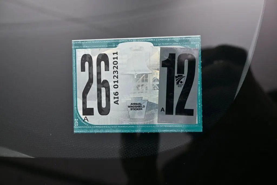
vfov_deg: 35.5
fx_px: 289
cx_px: 138
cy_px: 92
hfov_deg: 51.3
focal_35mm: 38
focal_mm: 25
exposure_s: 1/250
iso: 200
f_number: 5
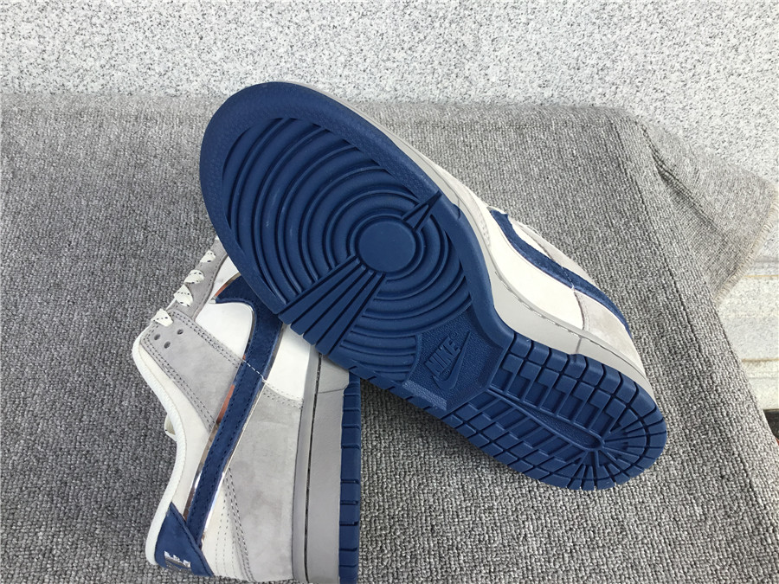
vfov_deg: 45.4
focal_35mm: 31
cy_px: 292
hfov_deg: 58.4
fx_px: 698
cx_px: 390
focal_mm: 3.3
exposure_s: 1/243
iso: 25
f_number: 2.4
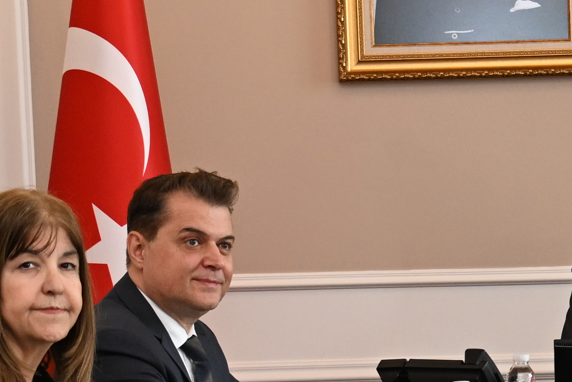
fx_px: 3273
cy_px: 592
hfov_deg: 9.9
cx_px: 661
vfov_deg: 6.6
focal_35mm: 206
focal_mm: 38
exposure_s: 1/125
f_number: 4
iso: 800
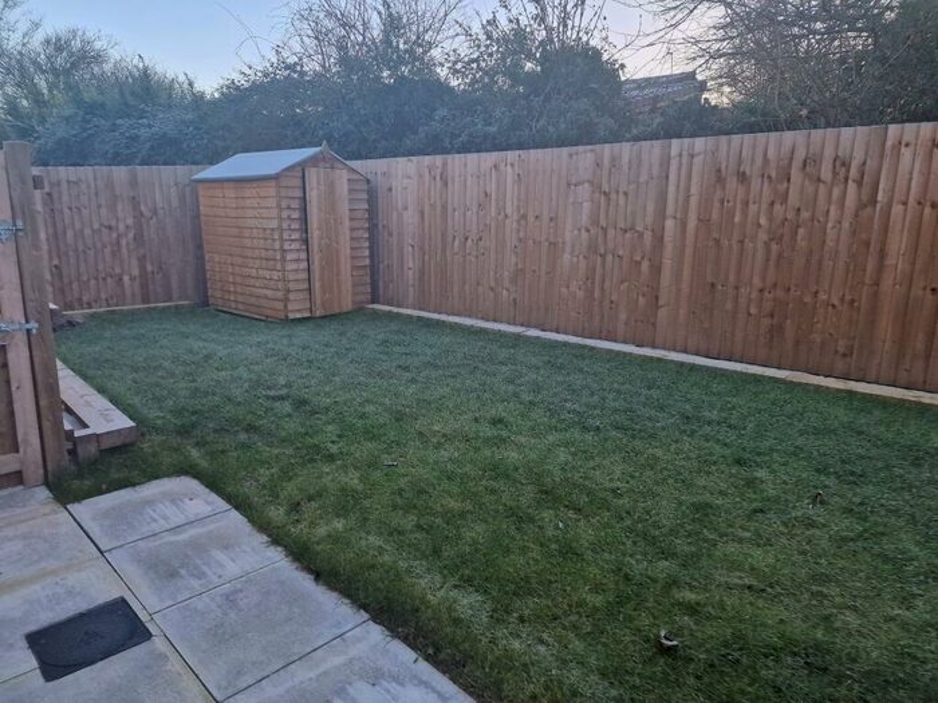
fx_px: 623
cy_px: 352
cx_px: 469
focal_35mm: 23
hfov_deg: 73.9
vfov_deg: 58.9
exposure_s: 1/180
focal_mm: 6.4
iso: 50
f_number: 1.8
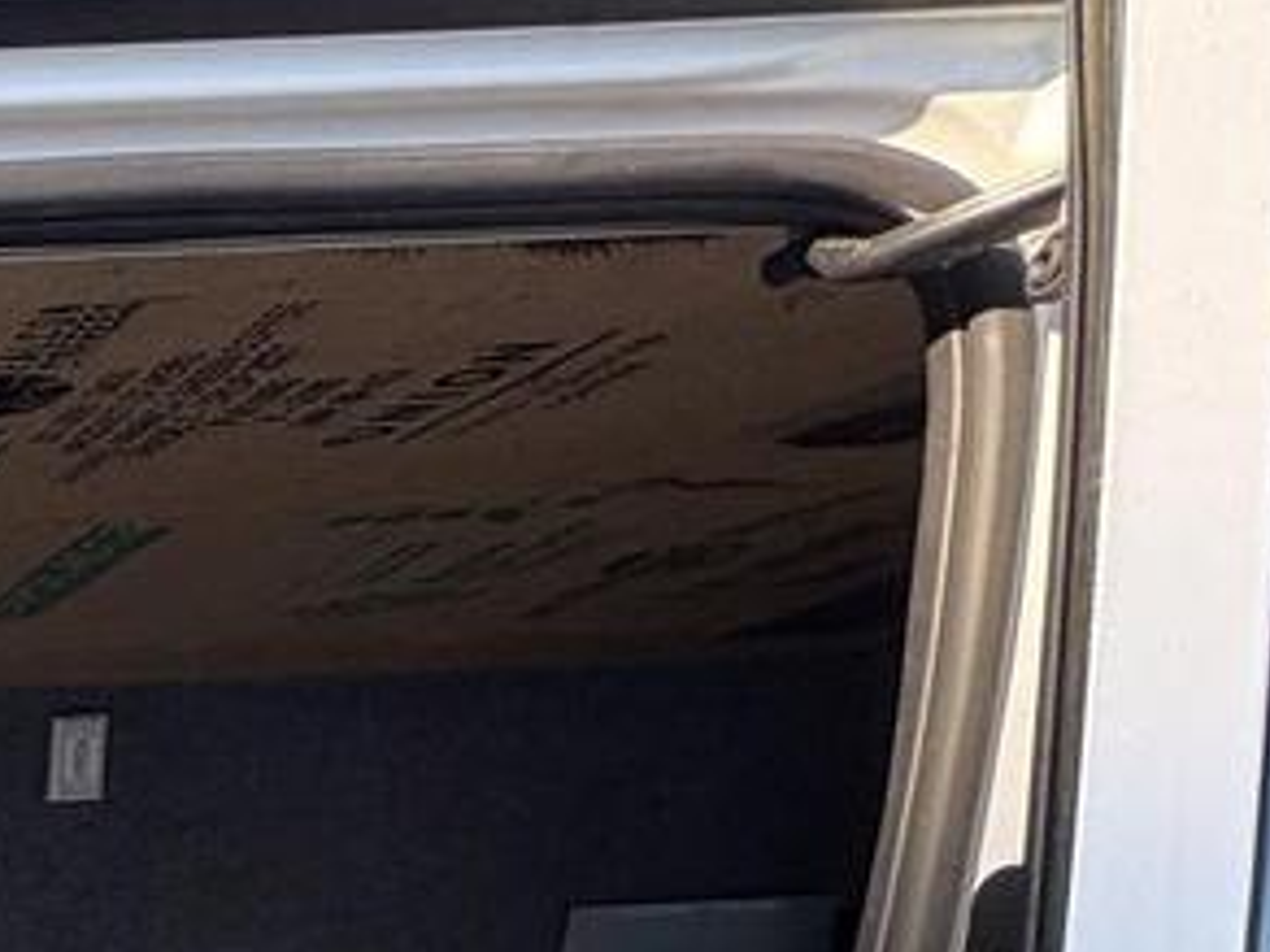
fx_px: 1578
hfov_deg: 29.3
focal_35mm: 43
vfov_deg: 26.0
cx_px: -583
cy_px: 1382
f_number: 2.2
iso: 50
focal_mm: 2.22
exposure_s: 1/99
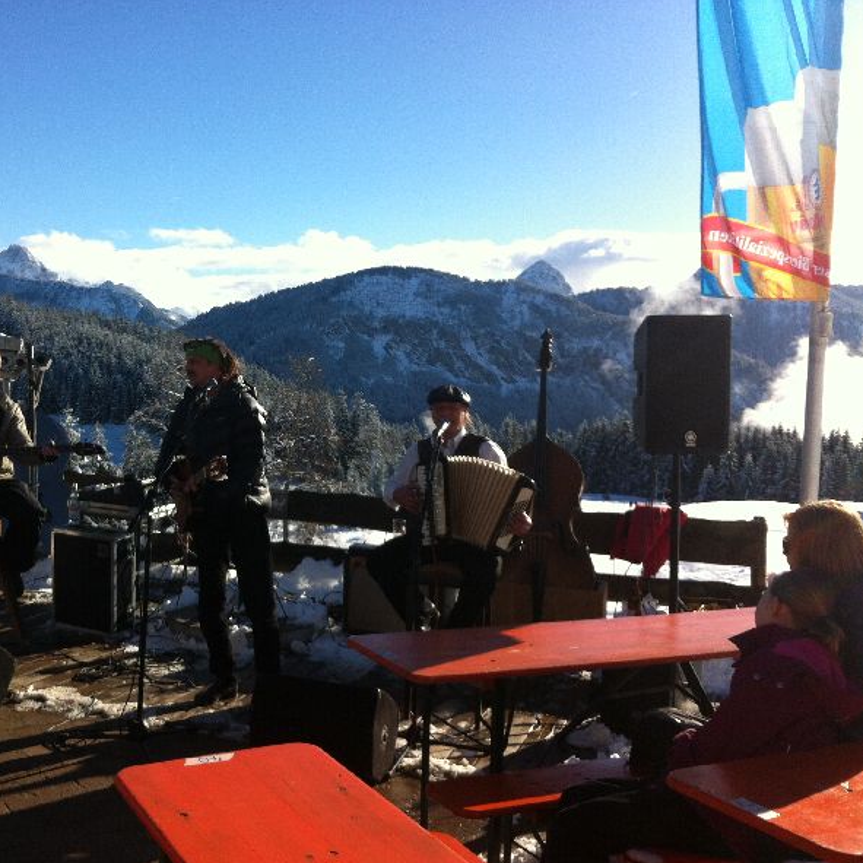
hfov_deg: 39.5
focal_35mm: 42
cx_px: 280
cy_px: 437
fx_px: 1185
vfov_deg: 40.0
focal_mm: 3.85
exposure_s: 1/1312
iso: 80
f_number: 2.8
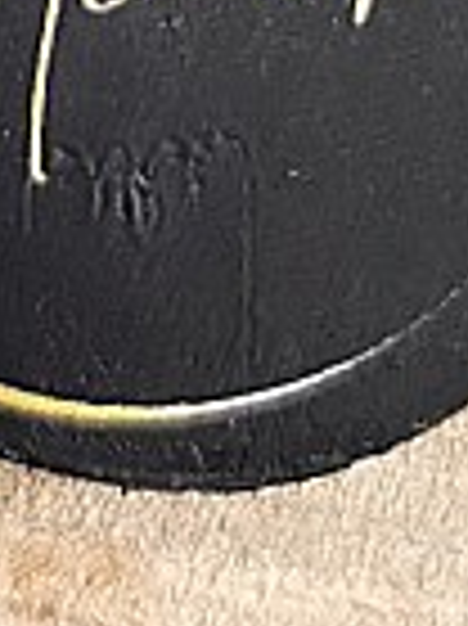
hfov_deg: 5.2
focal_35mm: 283
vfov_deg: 6.7
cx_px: 137
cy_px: -793
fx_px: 5109
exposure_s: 1/100
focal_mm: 5.56
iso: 125
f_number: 1.6
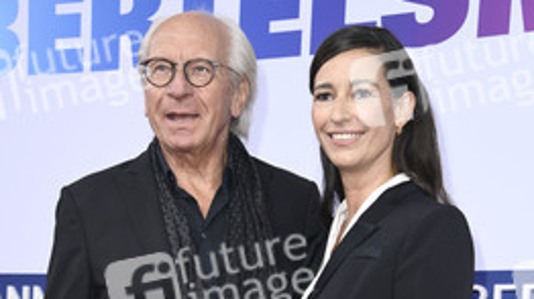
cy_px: 384
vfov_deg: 10.3
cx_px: 269
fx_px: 1627
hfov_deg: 18.6
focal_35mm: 115
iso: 800
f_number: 5.6
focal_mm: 72
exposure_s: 1/200
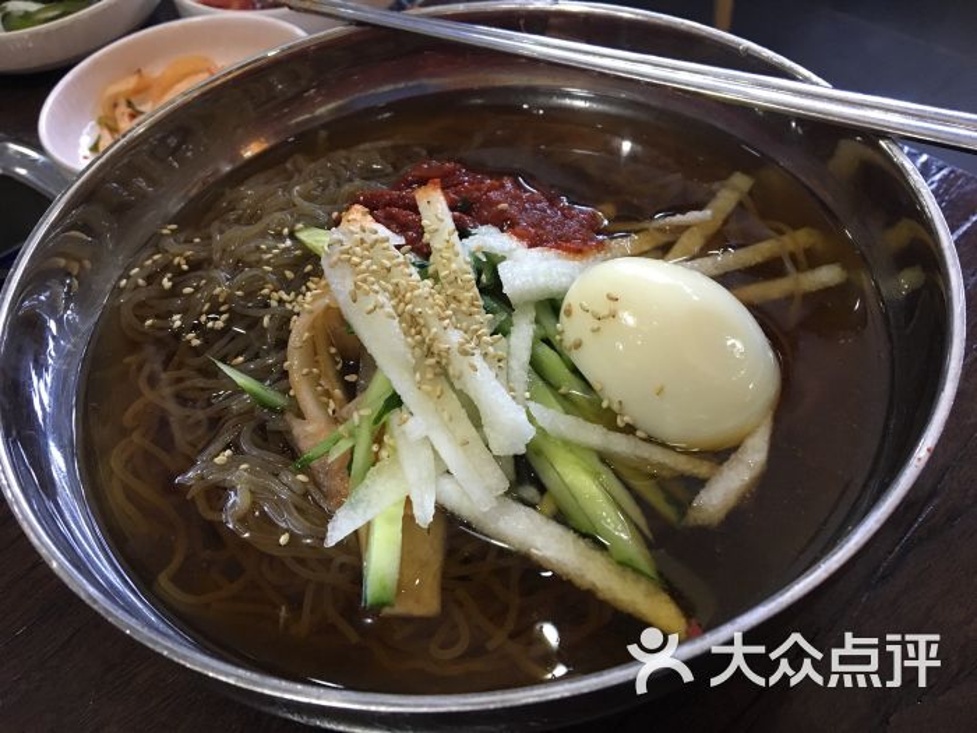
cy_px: 366
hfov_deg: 61.7
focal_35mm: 29
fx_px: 818
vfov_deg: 48.2
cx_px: 488
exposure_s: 1/20
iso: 200
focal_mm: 4.15
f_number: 2.2
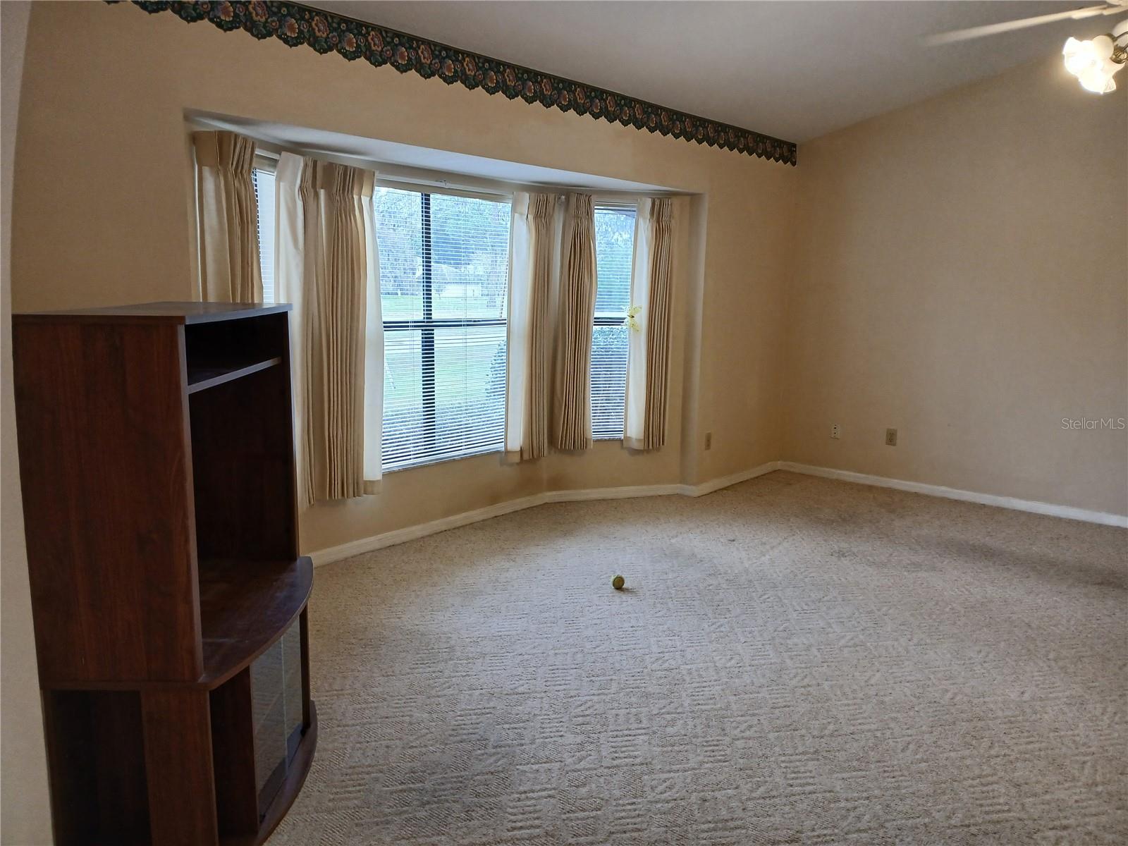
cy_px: 423
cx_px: 564
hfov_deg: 67.3
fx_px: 847
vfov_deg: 53.1
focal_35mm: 26
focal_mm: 3.98
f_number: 1.8
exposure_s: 1/60
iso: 125
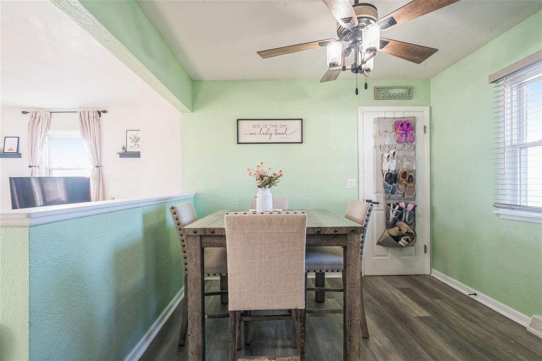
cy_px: 180
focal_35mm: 16
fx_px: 241
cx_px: 271
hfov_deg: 96.7
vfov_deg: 73.7
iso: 400
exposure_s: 1/3.33
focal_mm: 16
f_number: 10
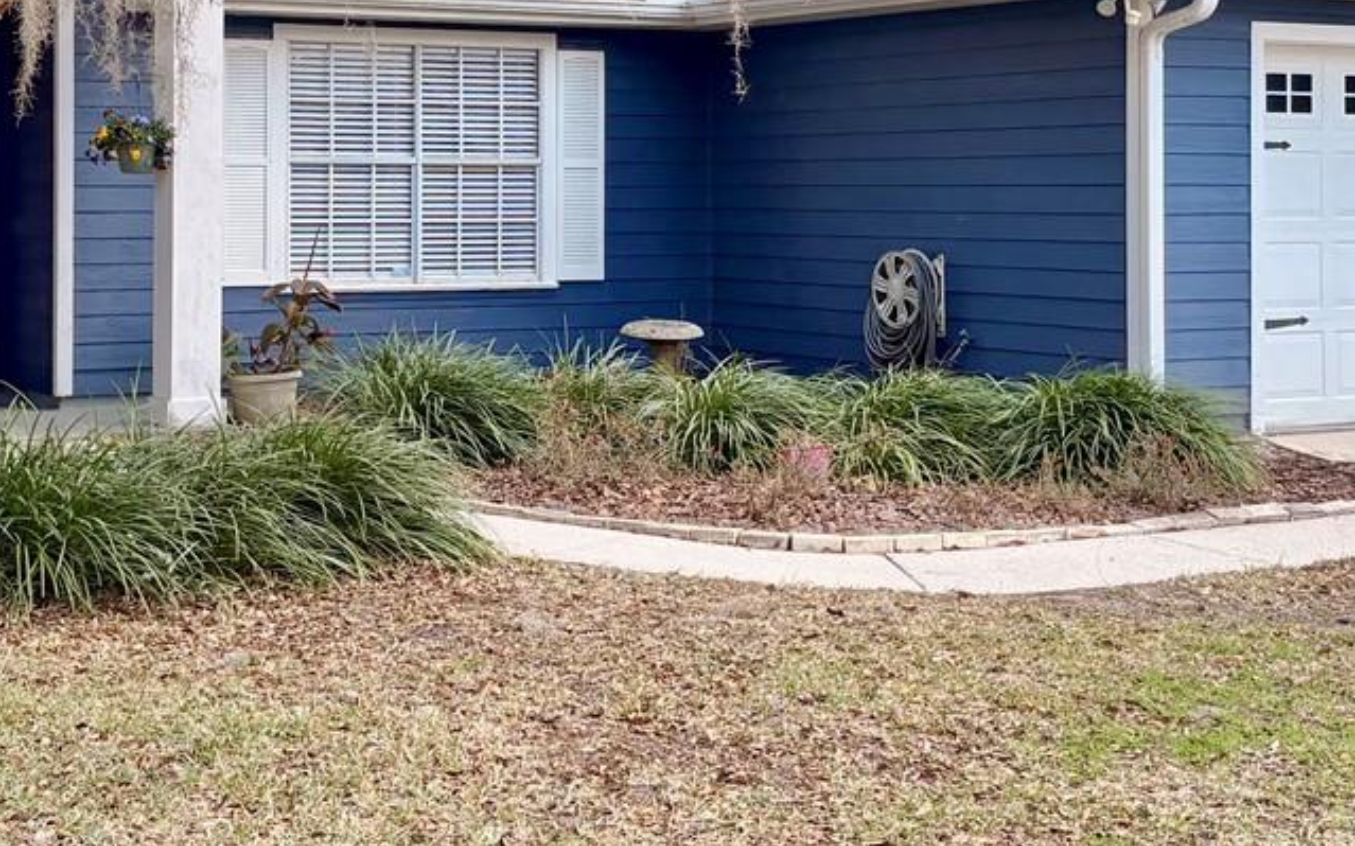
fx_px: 2547
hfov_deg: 29.7
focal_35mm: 69
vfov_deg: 18.7
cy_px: 157
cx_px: 530
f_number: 1.6
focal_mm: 5.96
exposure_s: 1/284
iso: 64
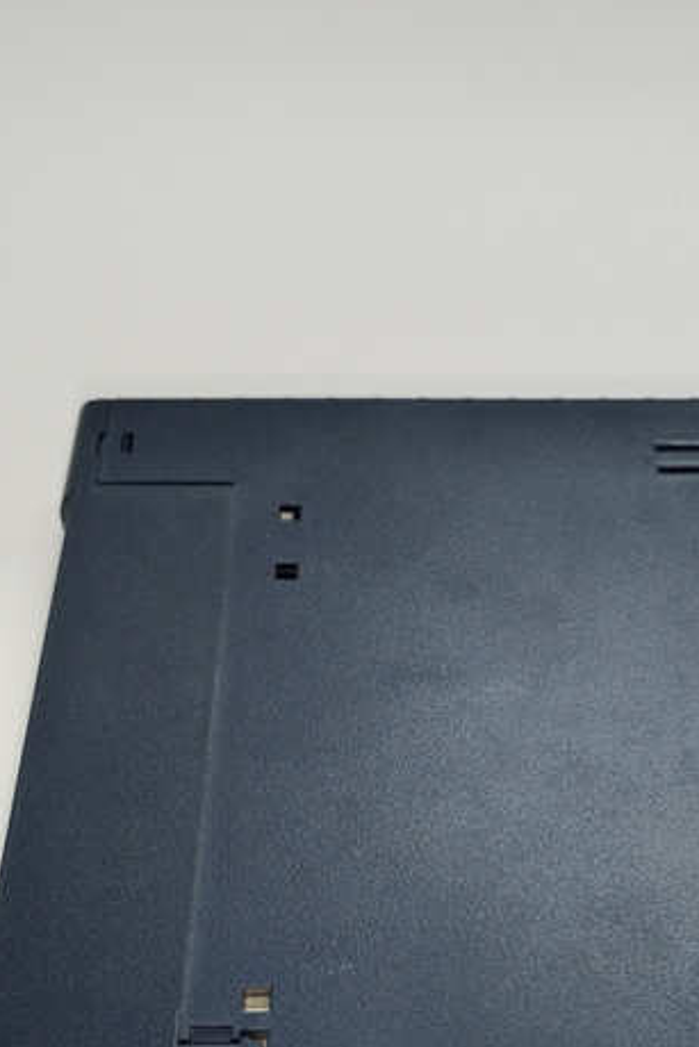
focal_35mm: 47
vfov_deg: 40.8
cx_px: 476
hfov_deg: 28.4
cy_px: 774
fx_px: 1368
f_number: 1.8
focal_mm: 4.75
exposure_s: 1/50
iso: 200
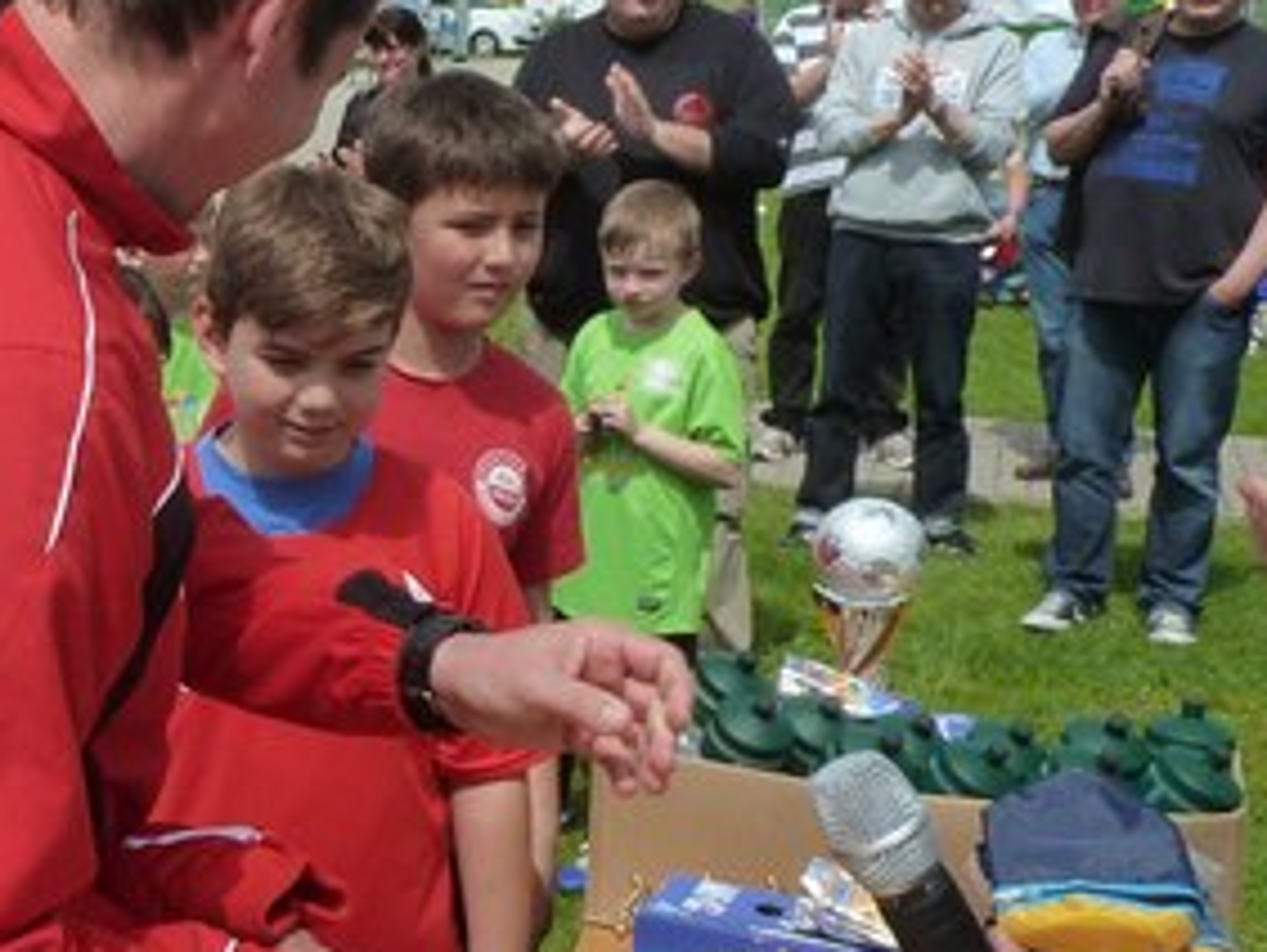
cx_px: -94
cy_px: 420
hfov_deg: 28.6
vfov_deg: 23.7
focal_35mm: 62
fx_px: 2271
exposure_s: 1/500
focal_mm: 4.1
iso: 125
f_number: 5.6
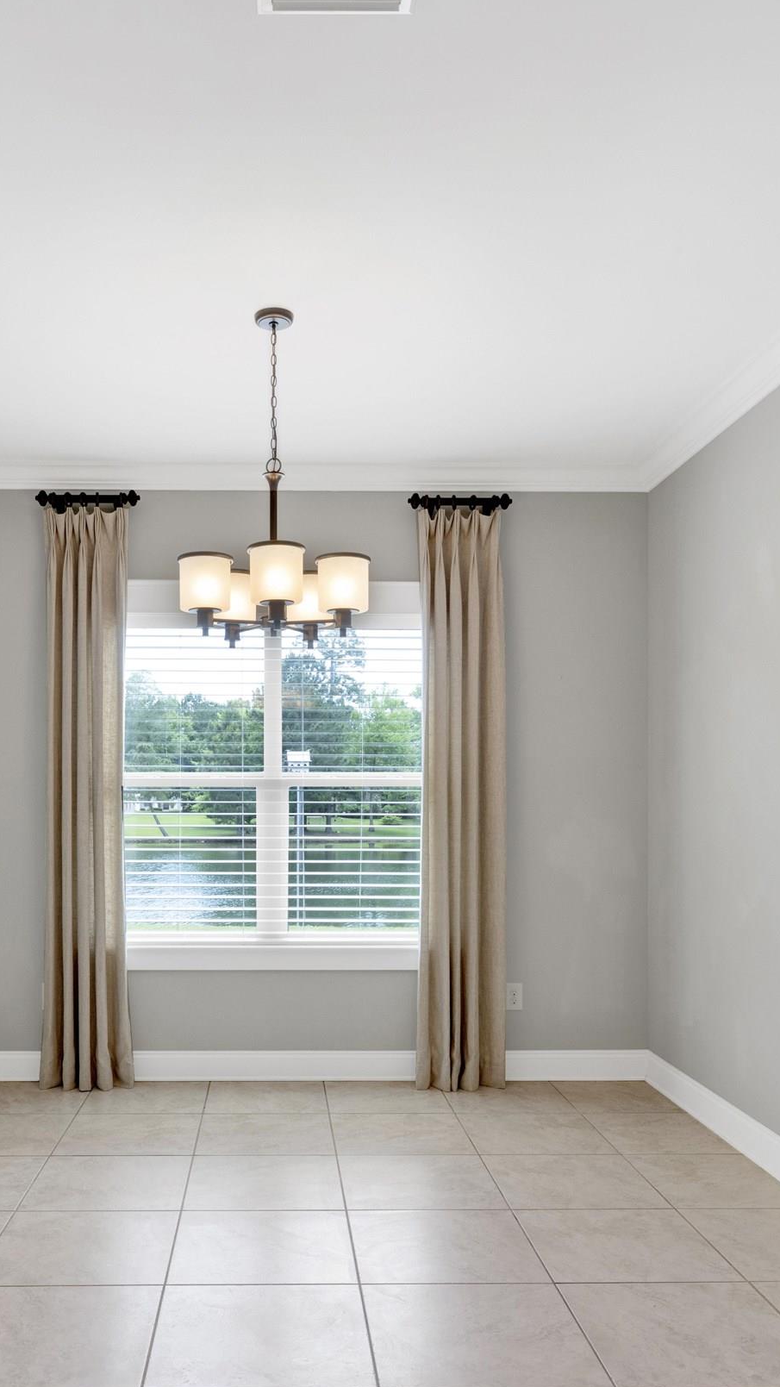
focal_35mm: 28
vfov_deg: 67.6
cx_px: 286
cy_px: 791
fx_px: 1030
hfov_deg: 41.2
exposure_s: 1/8
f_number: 11
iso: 400
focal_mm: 14
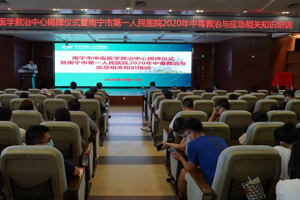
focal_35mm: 28
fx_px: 233
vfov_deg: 46.3
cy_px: 87
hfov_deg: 65.1
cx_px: 126
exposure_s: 1/13
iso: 640
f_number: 11
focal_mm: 24
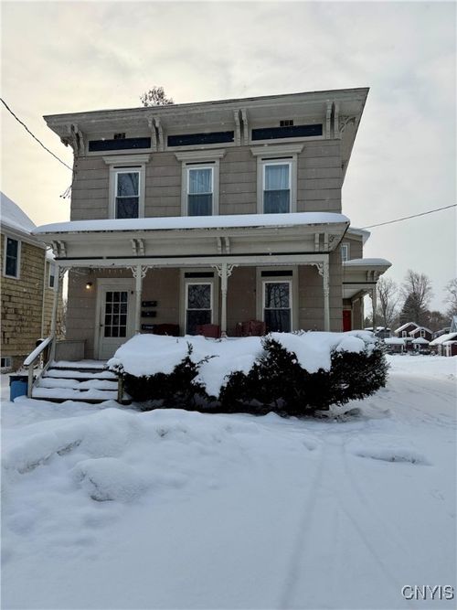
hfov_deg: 56.8
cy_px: 305
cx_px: 228
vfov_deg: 71.6
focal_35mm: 24
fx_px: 423
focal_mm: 6.76
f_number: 1.78
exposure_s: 1/4673
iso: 80
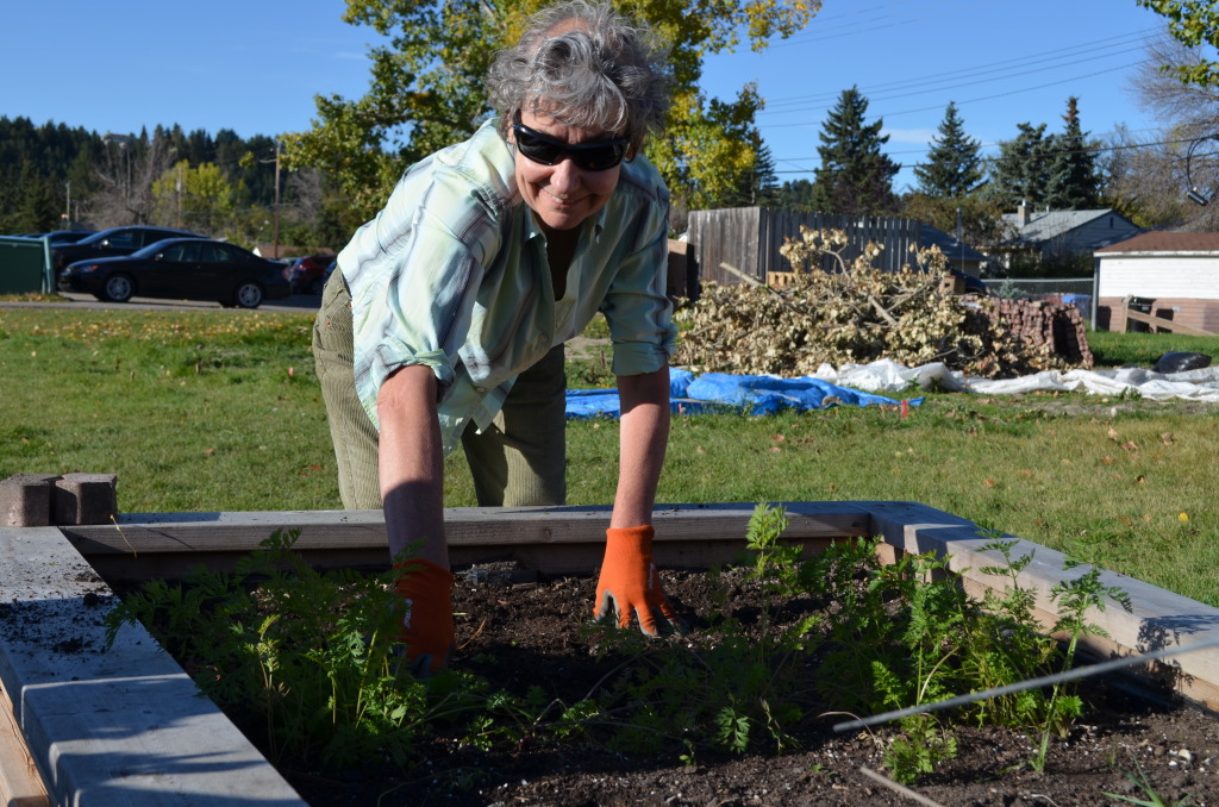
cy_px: 404
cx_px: 610
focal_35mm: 51
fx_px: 1723
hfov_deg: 39.0
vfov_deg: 26.4
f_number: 8
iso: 110
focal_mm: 34
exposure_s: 1/250
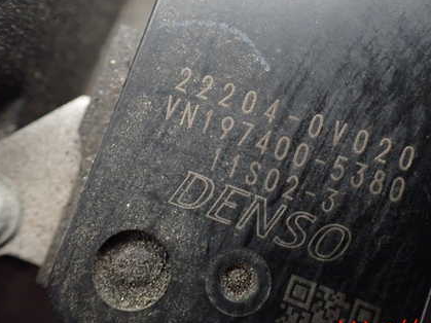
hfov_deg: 43.6
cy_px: 112
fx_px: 535
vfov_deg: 33.3
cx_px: 262
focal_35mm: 43
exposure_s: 1/50
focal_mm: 5.4
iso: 800
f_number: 2.3
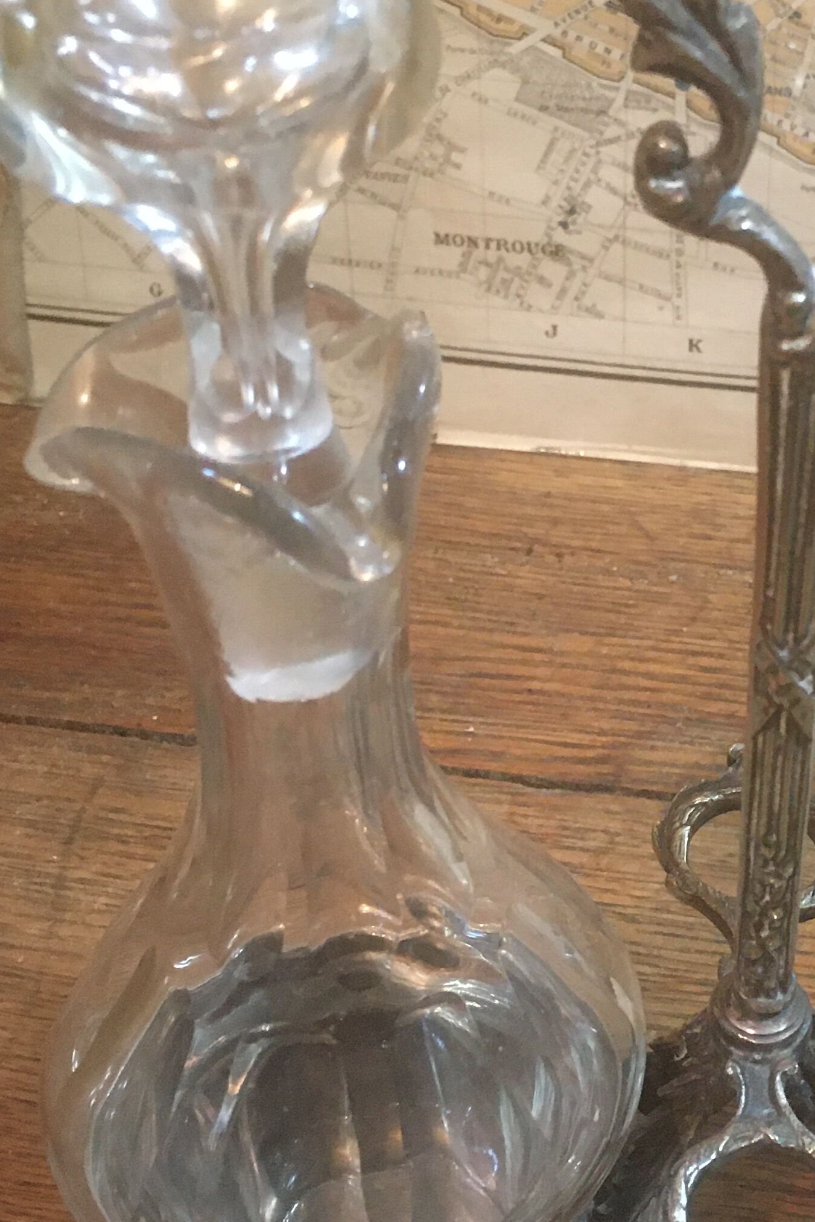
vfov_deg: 33.4
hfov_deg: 21.9
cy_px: 539
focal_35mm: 60
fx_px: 2038
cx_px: 778
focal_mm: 4.15
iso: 200
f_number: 2.2
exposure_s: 1/17
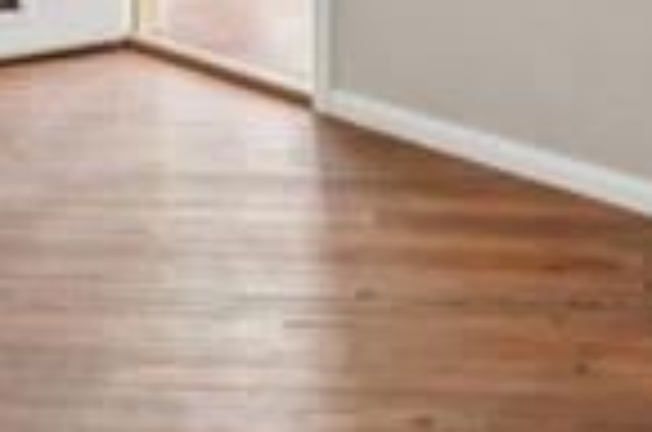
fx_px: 1663
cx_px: 499
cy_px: -392
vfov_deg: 13.1
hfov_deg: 22.0
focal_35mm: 92
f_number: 9
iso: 400
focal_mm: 13
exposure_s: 1/20
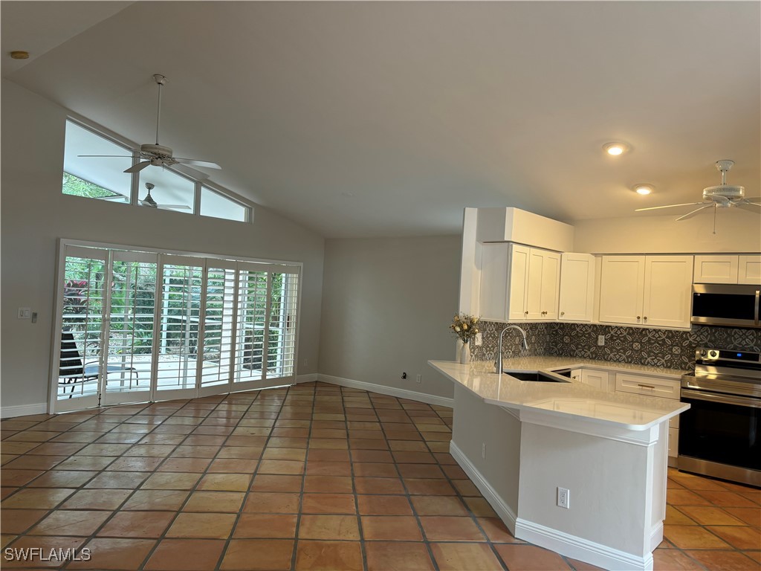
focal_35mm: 26
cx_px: 380
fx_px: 572
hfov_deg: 67.3
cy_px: 286
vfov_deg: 53.1
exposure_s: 1/60
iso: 80
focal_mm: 5.96
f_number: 1.6
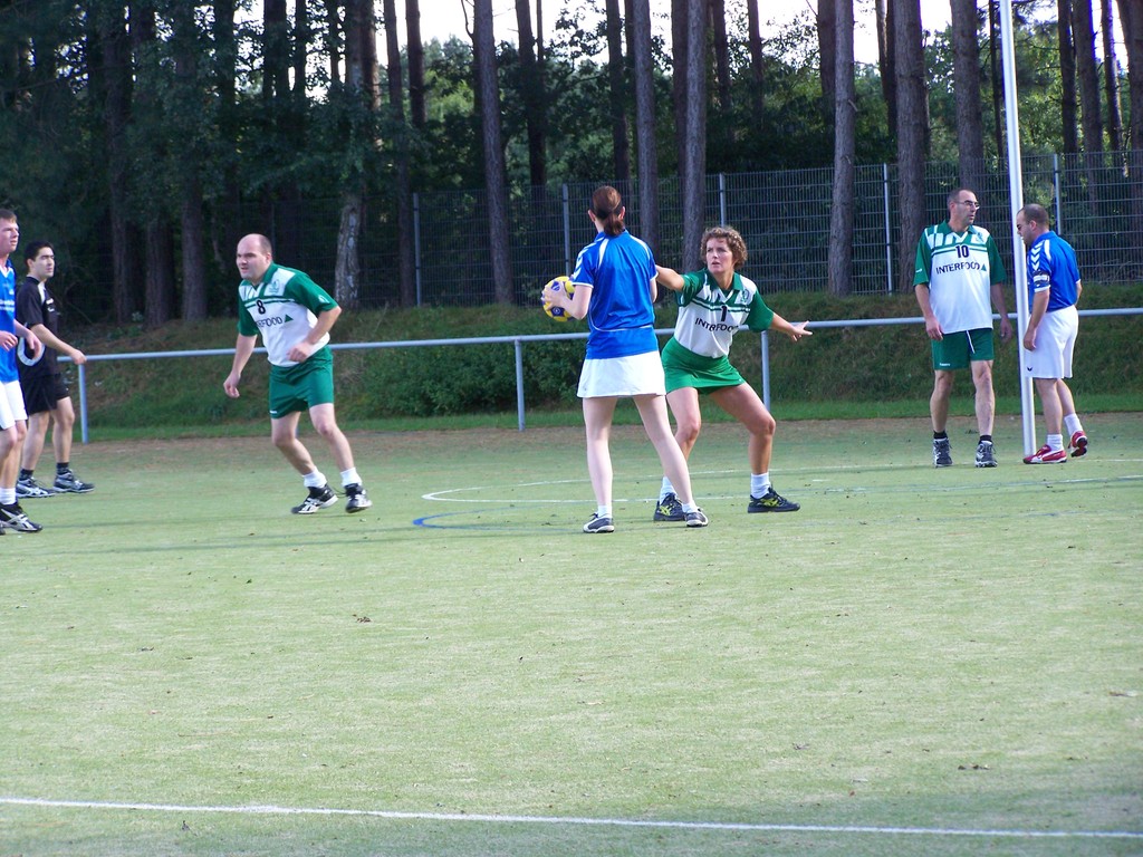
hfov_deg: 14.2
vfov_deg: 10.7
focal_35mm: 139
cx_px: 572
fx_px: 4590
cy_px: 428
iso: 160
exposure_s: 1/250
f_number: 3.3
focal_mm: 23.1
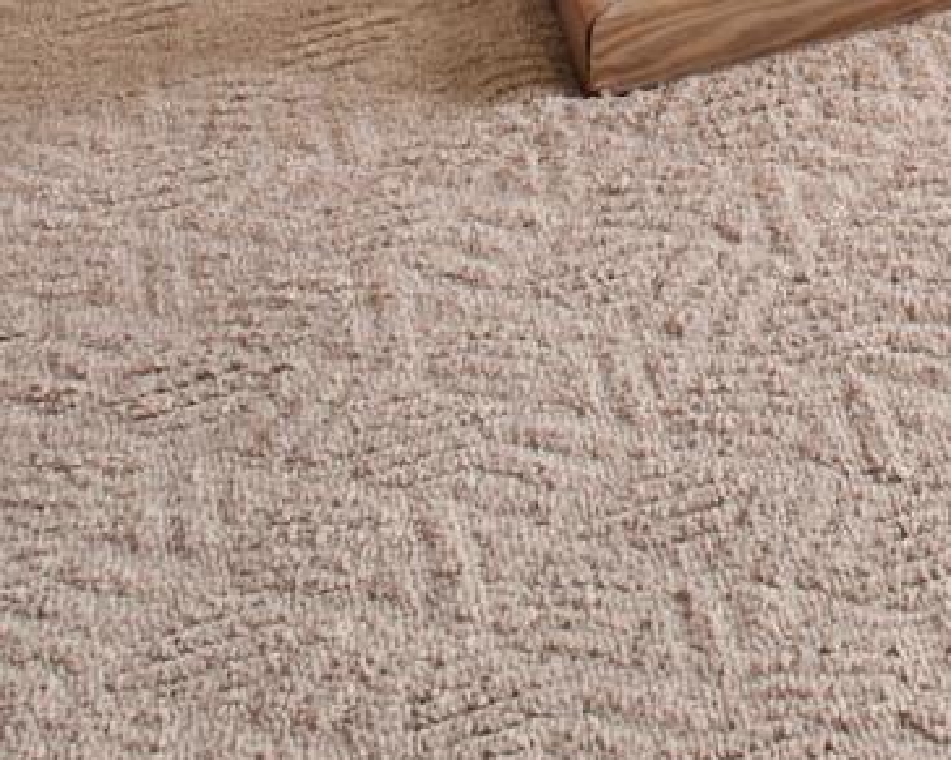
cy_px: -1987
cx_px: 1666
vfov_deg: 8.9
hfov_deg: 15.5
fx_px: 3039
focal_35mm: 108
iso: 100
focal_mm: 7
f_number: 5.6
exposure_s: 1/3.23
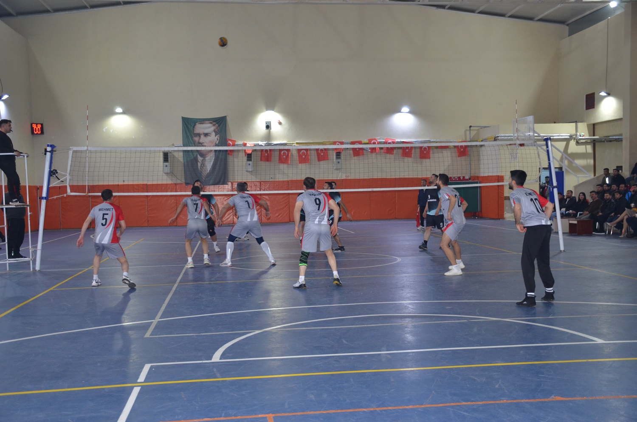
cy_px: 211
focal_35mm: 39
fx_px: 689
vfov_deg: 34.1
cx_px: 318
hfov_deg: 49.6
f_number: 3.8
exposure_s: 1/60
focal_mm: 26
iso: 800
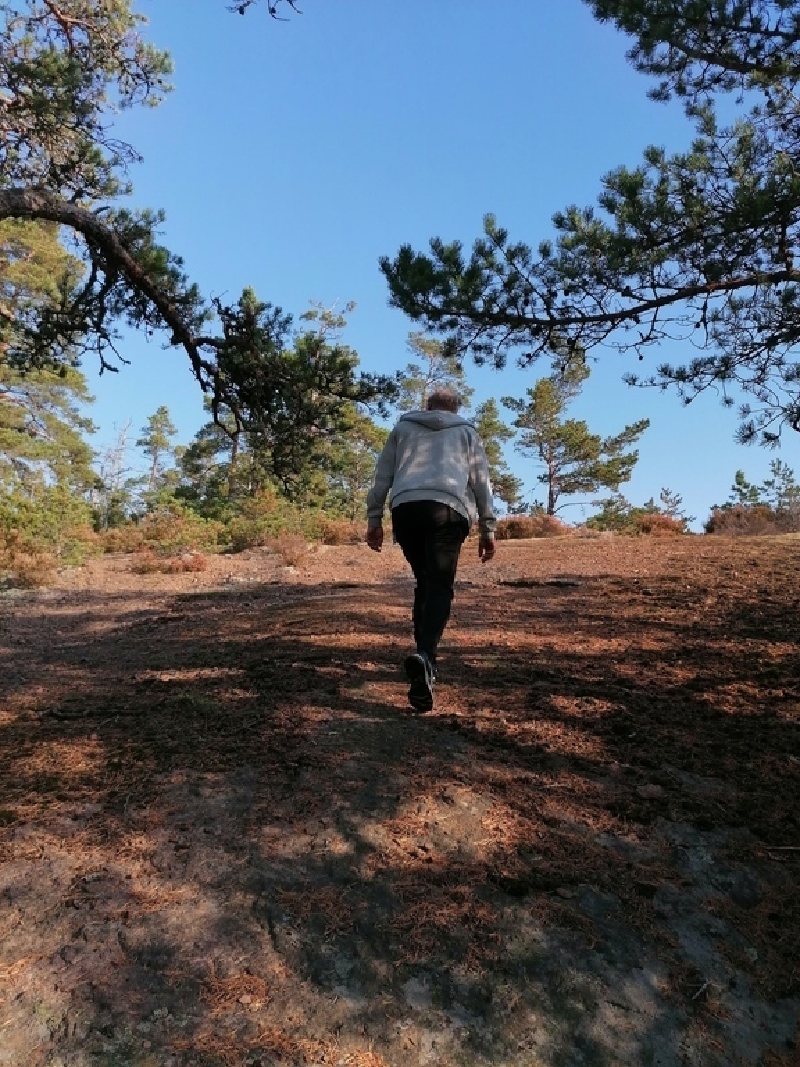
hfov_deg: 51.4
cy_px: 534
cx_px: 400
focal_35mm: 27
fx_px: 832
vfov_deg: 65.3
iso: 50
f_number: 1.8
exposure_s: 1/880
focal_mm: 4.75
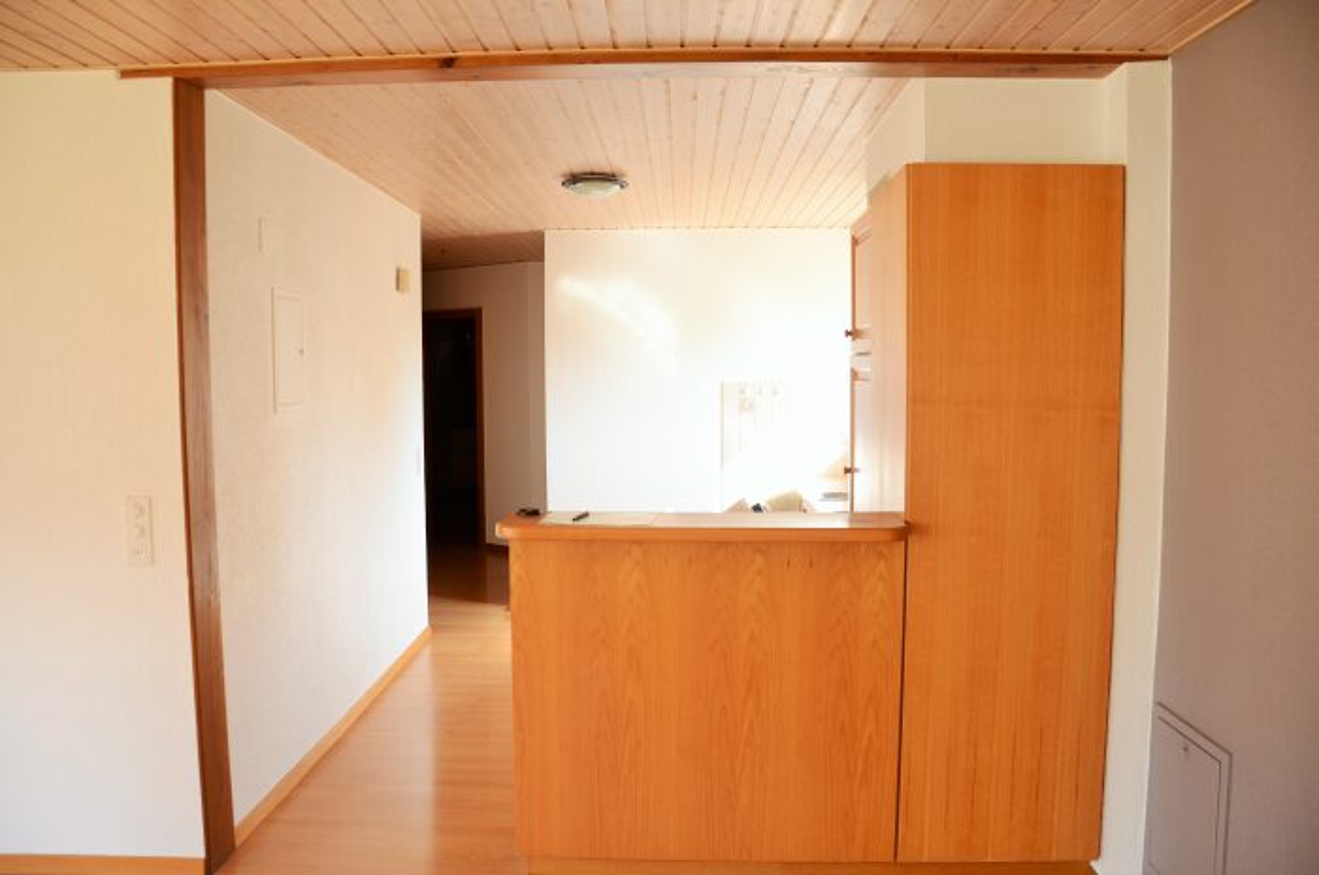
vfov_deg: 47.8
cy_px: 438
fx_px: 987
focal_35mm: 27
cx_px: 660
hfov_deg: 67.5
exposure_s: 1/80
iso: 320
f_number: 4
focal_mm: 18
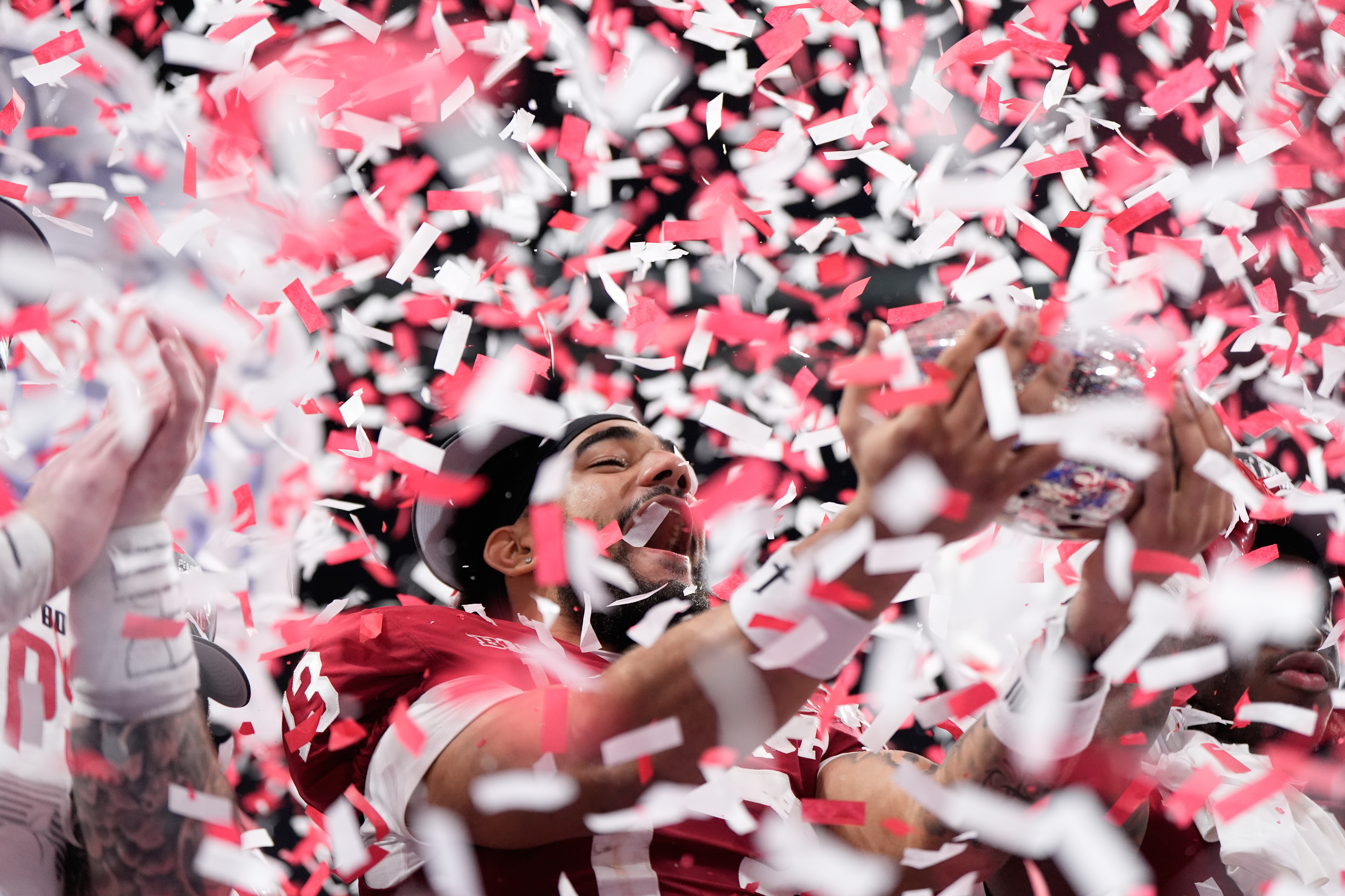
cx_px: 672
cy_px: 448
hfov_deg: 20.2
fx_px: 3773
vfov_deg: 13.6
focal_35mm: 101
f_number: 2.8
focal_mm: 101
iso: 3200
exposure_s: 1/2500
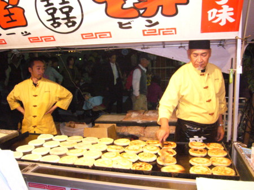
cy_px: 95
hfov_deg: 56.8
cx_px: 127
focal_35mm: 32
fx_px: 235
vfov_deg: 44.2
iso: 400
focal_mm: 5.2
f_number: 2.9
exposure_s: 1/30
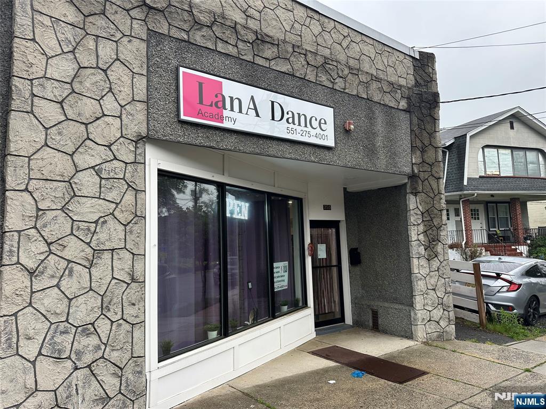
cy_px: 204
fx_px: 379
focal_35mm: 24
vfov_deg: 56.8
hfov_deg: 71.6
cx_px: 273
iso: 80
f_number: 1.78
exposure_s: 1/252
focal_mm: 6.86
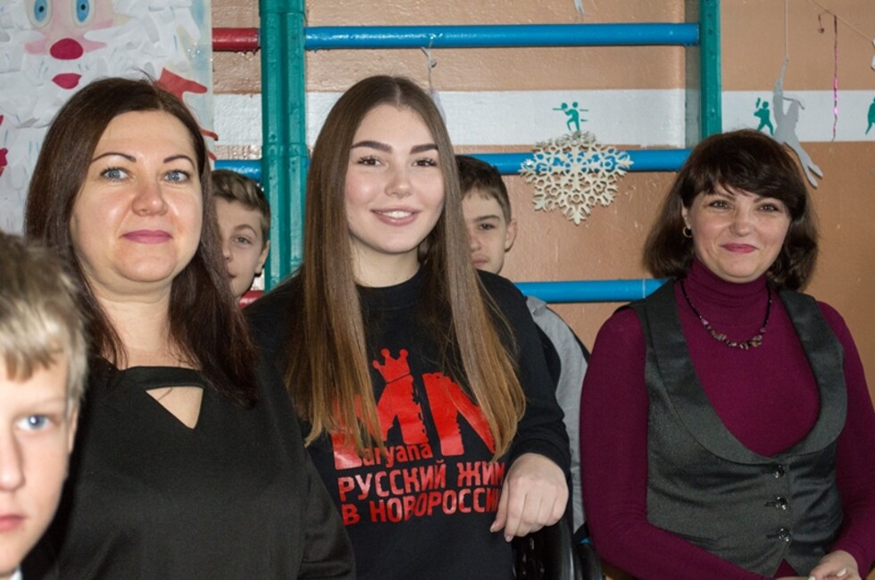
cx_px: 438
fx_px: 1747
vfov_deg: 18.9
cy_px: 290
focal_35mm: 72
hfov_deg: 28.1
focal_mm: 48
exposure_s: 1/60
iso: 3200
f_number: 5.6
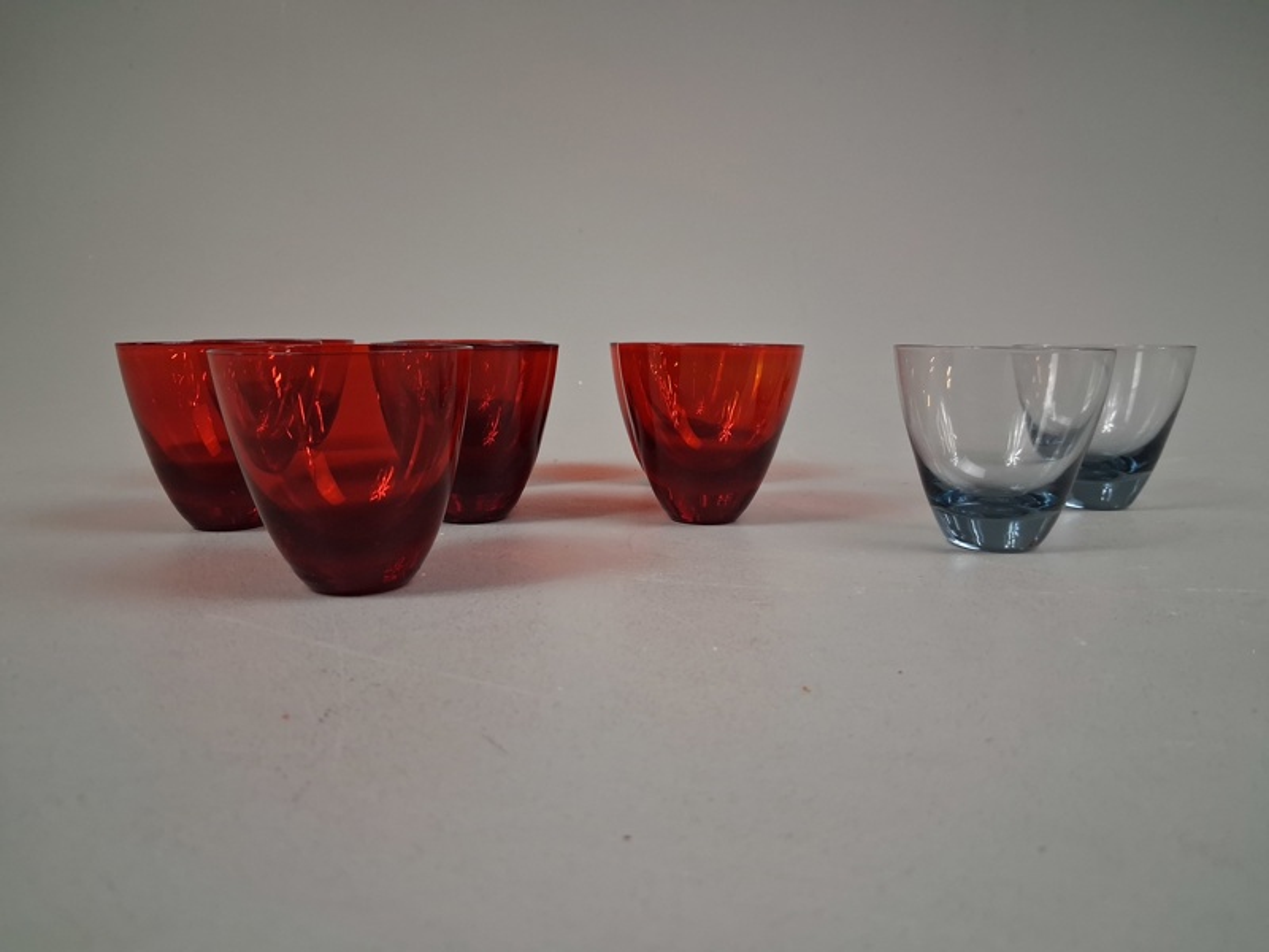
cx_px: 634
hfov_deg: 65.3
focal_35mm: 27
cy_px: 476
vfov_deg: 51.4
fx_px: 990
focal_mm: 4
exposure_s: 1/100
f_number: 1.8
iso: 400
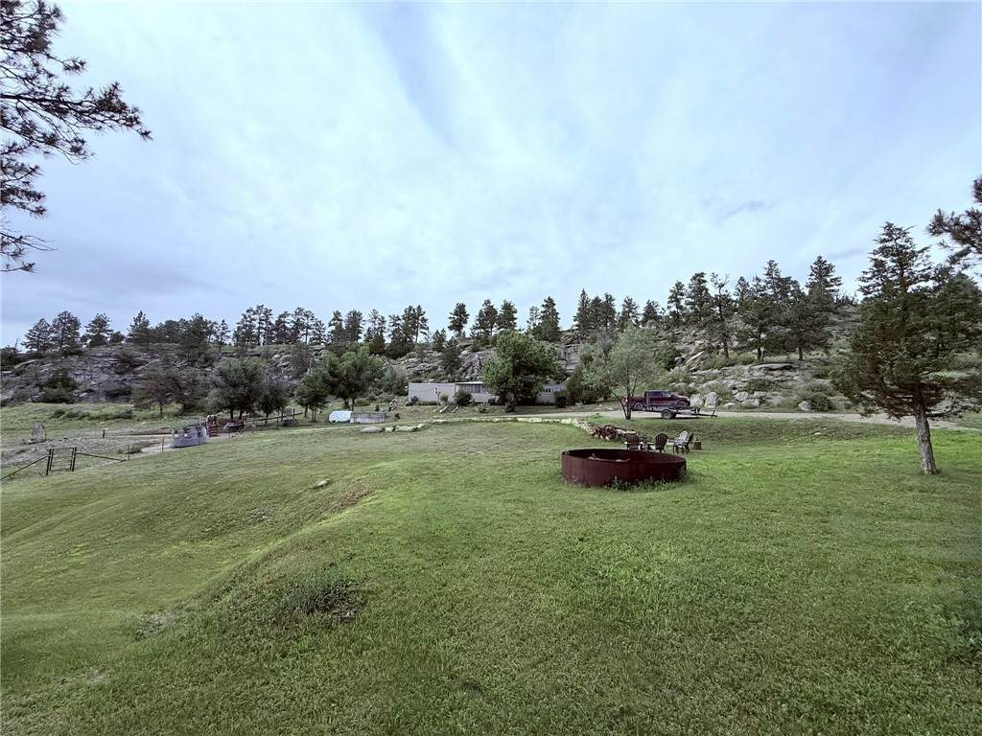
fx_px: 397
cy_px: 368
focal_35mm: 14
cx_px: 491
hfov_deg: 102.1
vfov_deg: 85.7
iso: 50
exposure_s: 1/1795
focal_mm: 2.22
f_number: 2.2
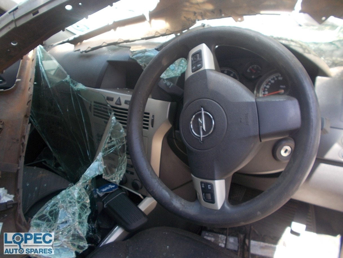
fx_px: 258
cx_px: 172
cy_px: 129
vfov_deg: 53.1
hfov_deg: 67.3
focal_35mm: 26
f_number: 3.2
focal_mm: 4.6
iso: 80
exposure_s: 1/50
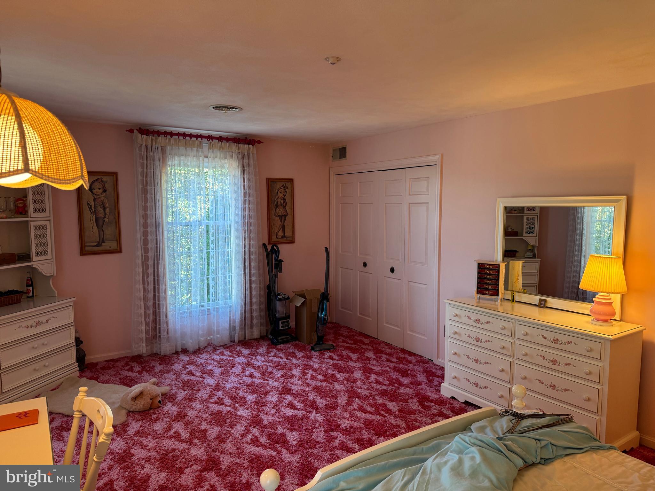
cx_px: 328
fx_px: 454
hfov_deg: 71.6
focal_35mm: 24
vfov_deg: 56.8
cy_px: 246
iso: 125
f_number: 1.78
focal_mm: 6.76
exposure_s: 1/60
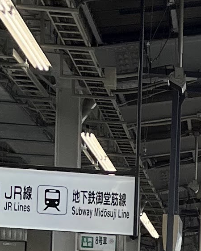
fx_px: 1353
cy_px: 377
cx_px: 541
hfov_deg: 7.7
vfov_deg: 10.3
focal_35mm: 182
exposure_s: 1/1266
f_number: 1.6
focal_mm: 5.1
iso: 50
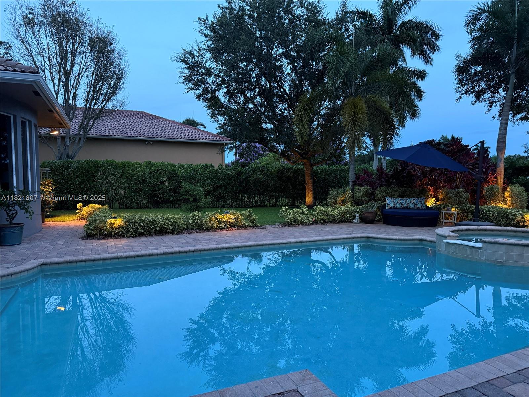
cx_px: 264
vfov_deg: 56.8
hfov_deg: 71.6
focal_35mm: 24
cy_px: 198
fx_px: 367
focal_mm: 6.76
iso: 640
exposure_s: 1/60
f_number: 1.78
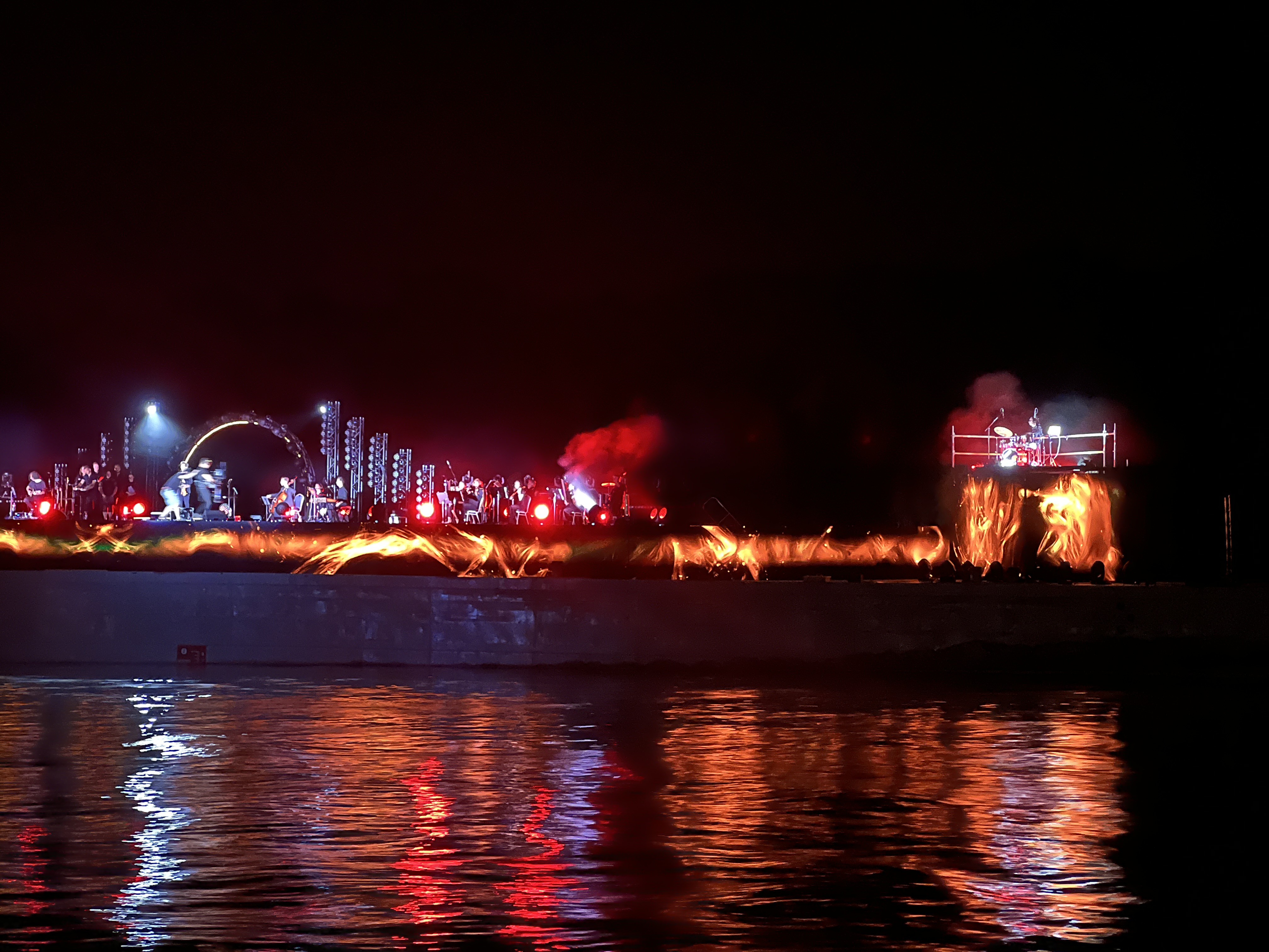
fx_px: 2823
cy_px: 476
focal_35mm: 77
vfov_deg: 19.1
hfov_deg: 25.3
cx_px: 634
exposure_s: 1/4
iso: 640
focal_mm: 9
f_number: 2.8
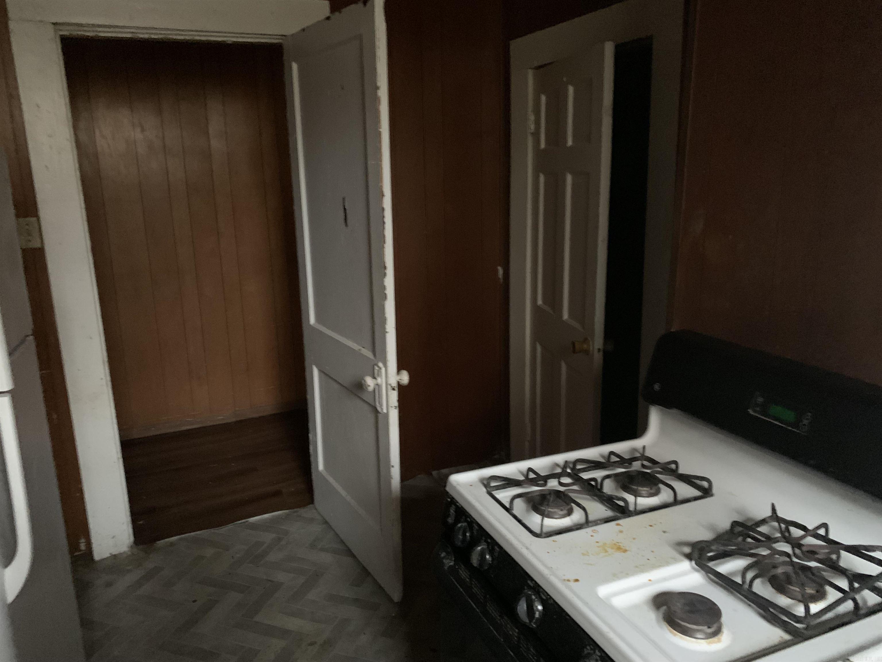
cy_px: 331
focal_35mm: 26
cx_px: 441
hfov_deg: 67.3
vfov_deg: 53.1
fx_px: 662
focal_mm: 4.25
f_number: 1.8
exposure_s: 1/15
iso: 1600
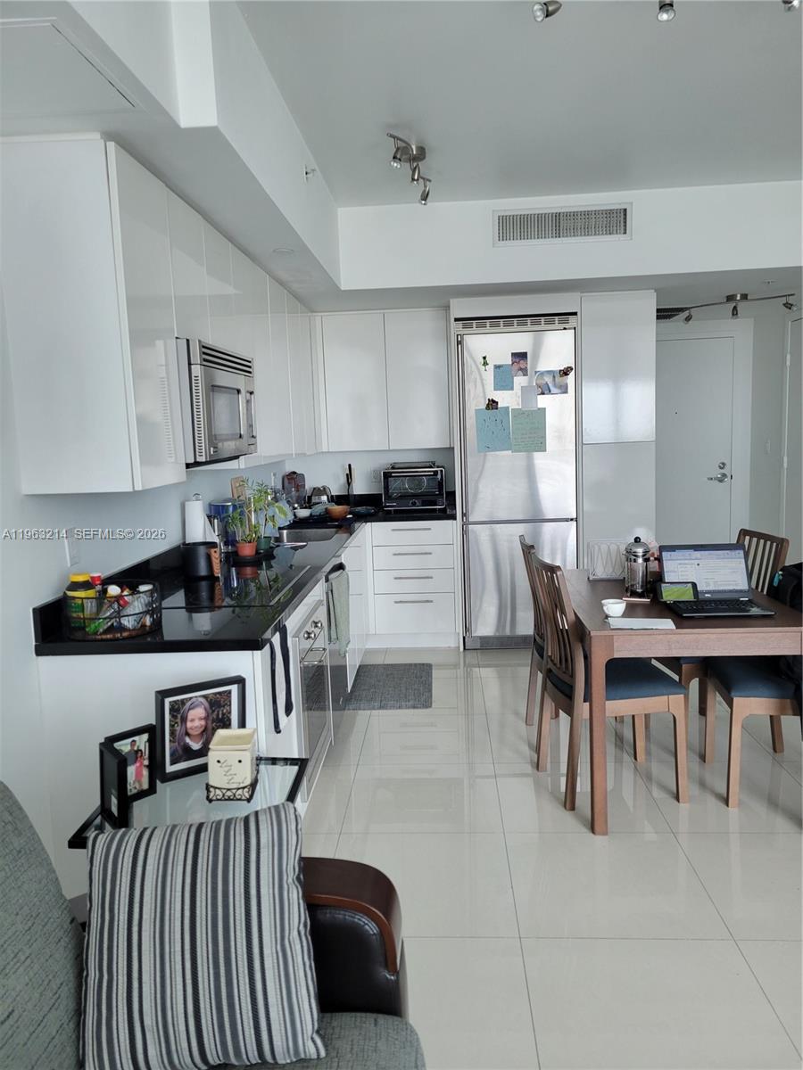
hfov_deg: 53.1
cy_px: 535
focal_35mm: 26
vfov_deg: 67.3
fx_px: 804
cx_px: 402
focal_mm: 5.4
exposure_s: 1/120
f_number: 1.8
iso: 125
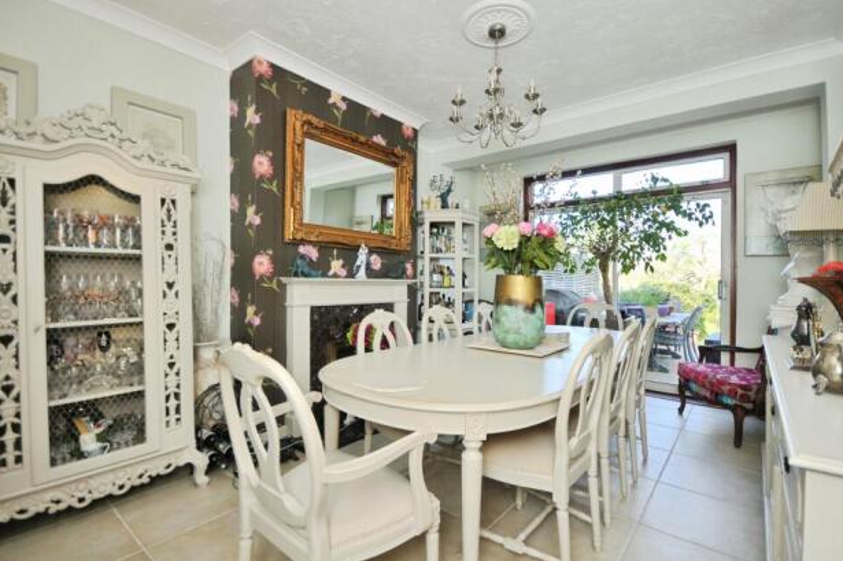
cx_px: 428
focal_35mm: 16
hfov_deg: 96.8
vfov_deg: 73.6
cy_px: 273
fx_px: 374
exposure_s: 1/100
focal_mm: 10
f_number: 5
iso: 200
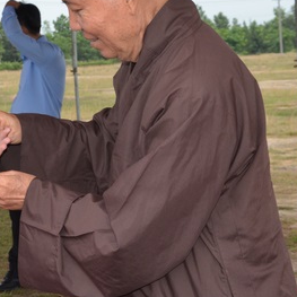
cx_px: 44
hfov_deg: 15.7
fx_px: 1068
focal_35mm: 110
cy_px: 64
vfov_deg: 15.7
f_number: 10
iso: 640
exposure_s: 1/250
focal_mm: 35
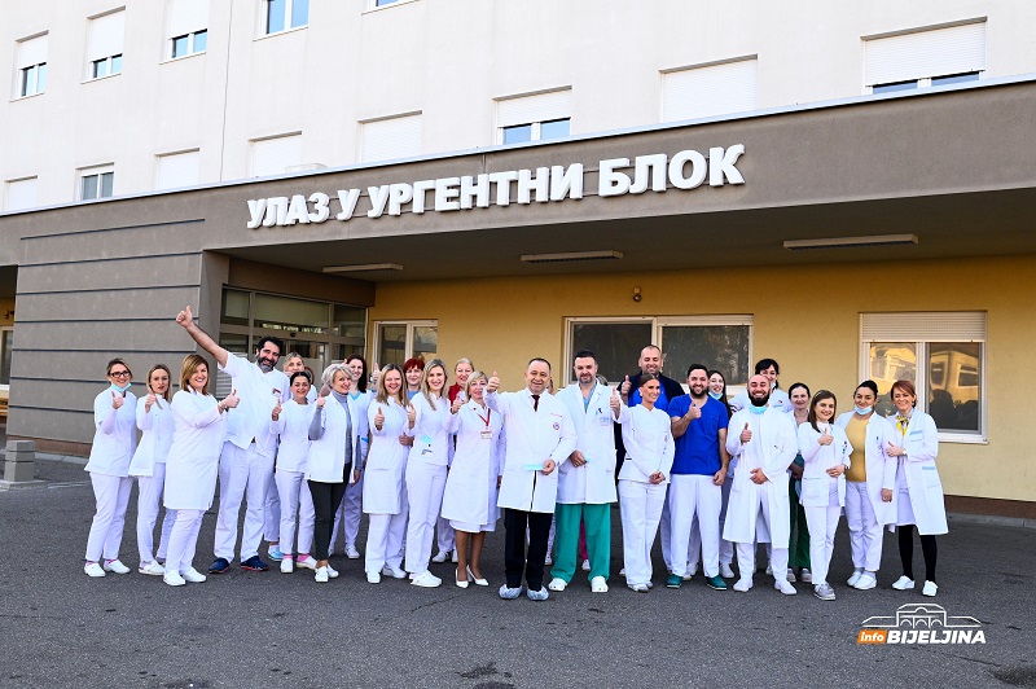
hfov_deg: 60.3
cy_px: 344
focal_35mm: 31
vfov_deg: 42.3
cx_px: 518
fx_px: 891
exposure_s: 1/500
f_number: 4.5
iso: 800
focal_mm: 31
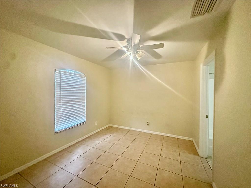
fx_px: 102
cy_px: 94
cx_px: 126
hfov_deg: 102.1
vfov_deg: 85.7
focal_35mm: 14
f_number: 2.2
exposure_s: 1/60
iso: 640
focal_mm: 2.22
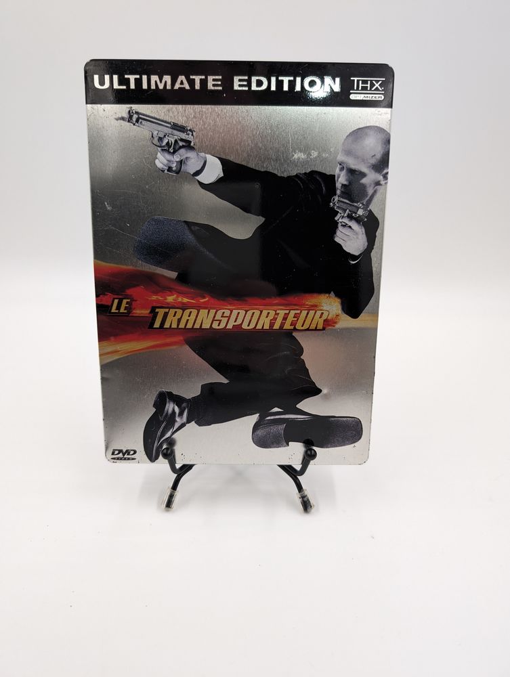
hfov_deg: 56.9
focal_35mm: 24
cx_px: 255
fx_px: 470
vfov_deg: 71.5
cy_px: 338
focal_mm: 6.9
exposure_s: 1/83.7
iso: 139
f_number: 1.68
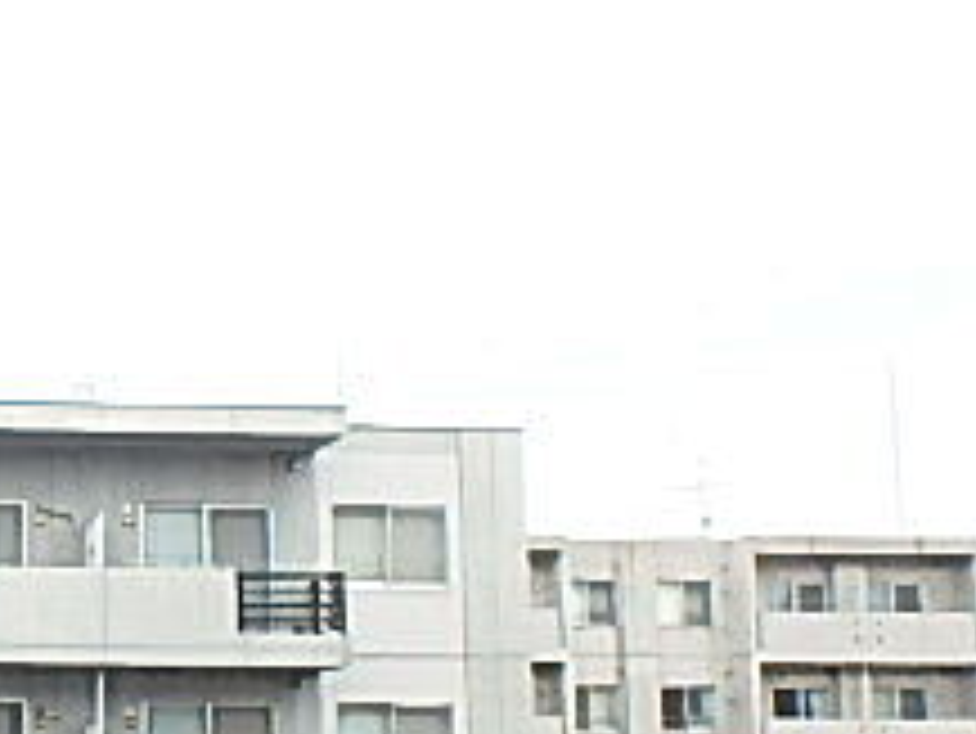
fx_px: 1749
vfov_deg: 23.1
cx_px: -310
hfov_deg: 26.3
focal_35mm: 62
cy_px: 662
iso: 125
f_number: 3.5
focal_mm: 3.7
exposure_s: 1/200
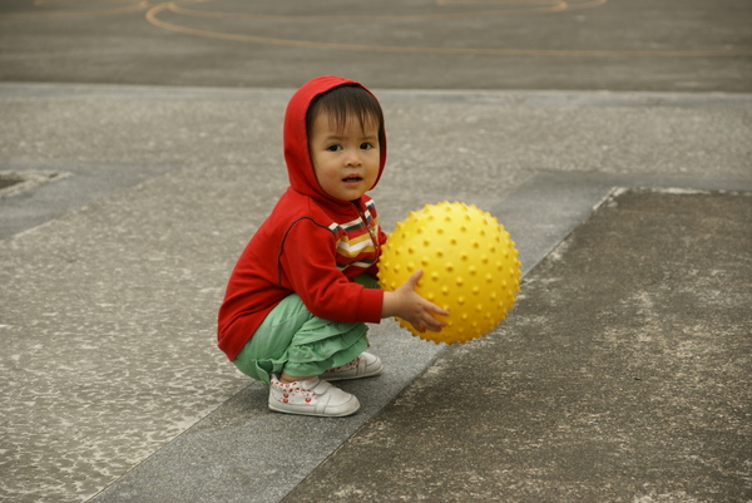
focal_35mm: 105
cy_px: 252
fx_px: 2195
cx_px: 376
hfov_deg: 19.4
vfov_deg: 13.1
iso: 100
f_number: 4.5
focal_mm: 70
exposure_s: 1/160
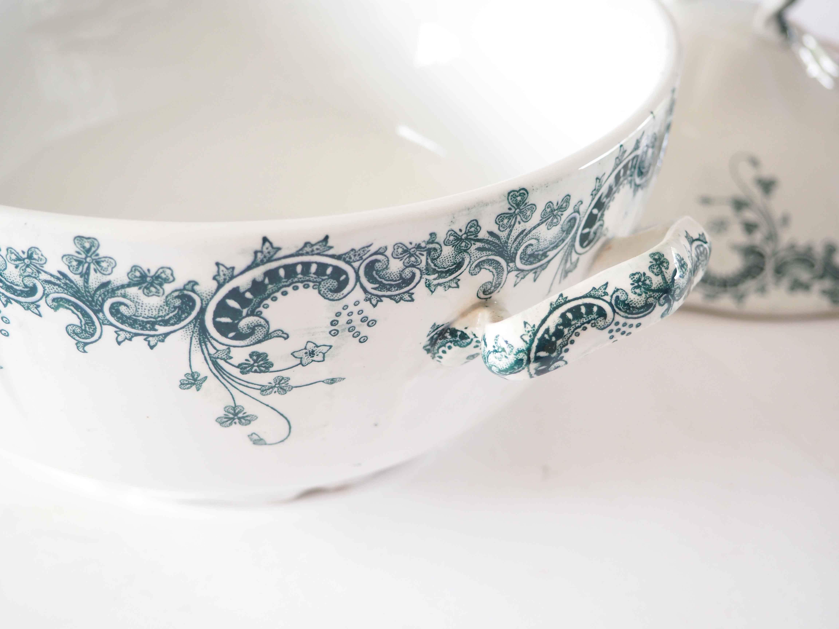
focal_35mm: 50
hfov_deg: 38.2
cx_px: 420
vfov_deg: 29.1
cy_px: 314
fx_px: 1212
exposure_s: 1/60
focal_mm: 25
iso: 640
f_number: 4.5
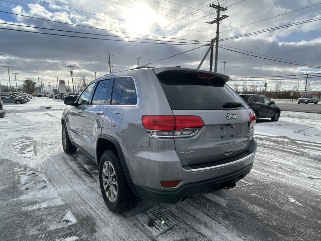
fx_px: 250
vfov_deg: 51.4
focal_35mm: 27
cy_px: 124
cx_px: 155
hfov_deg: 65.3
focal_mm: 5.7
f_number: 1.5
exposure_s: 1/3831
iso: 50
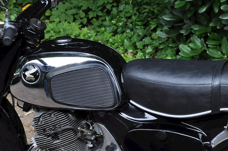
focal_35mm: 124
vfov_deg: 11.0
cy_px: 101
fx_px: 785
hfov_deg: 16.5
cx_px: 131
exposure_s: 1/125
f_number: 11
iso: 200
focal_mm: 35
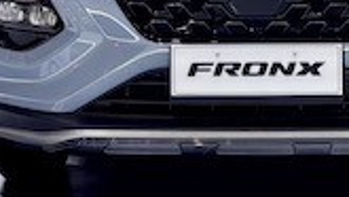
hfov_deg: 16.6
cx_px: 252
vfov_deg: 9.1
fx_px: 1194
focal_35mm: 129
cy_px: -135
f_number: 1.6
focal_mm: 5.96
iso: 160
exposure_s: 1/50
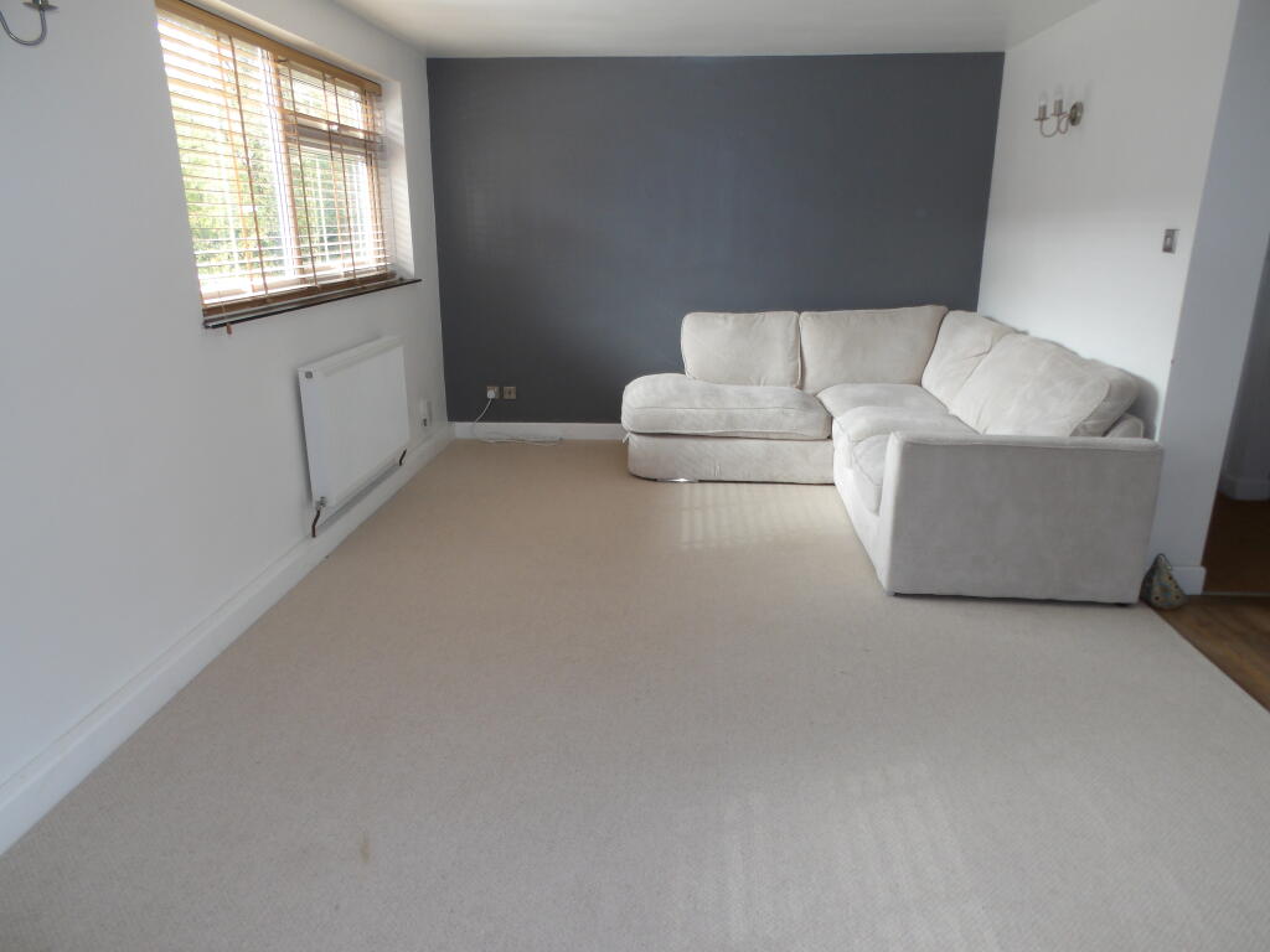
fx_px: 881
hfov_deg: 71.6
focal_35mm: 24
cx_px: 635
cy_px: 476
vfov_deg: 56.8
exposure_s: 1/30
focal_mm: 4.3
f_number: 4.1
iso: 128
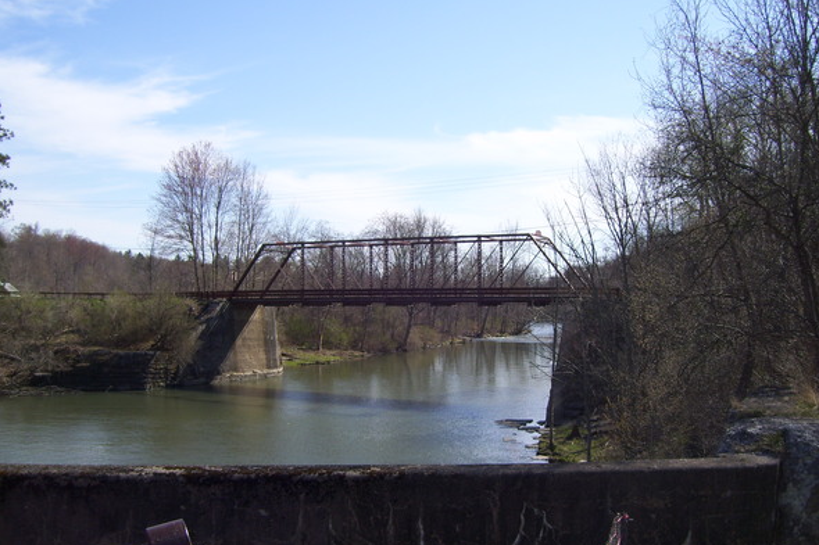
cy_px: 298
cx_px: 414
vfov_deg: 35.0
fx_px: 864
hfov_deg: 50.7
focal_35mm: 38
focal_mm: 6
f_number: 4.8
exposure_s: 1/500
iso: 80
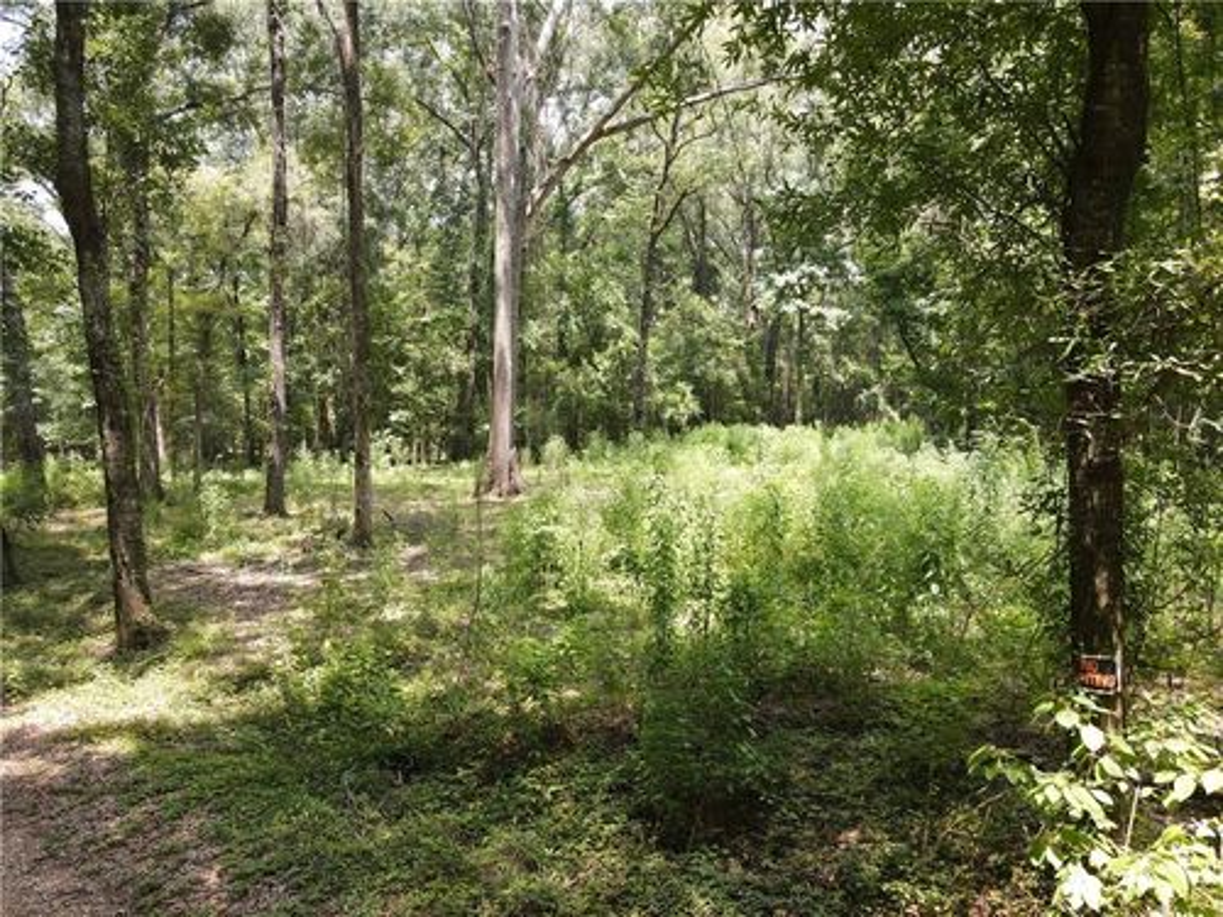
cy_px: 458
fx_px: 848
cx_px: 612
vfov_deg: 56.8
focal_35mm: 24
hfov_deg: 71.6
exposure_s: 1/60
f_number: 2.8
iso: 110
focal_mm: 4.5
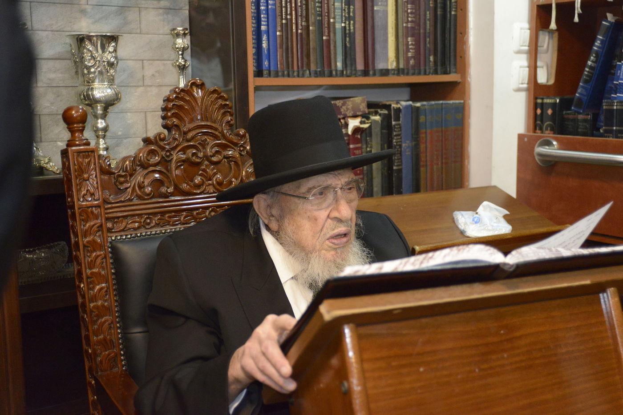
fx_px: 831
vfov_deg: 28.1
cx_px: 312
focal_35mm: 48
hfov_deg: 41.1
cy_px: 208
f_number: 4
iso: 5000
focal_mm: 48
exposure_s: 1/200
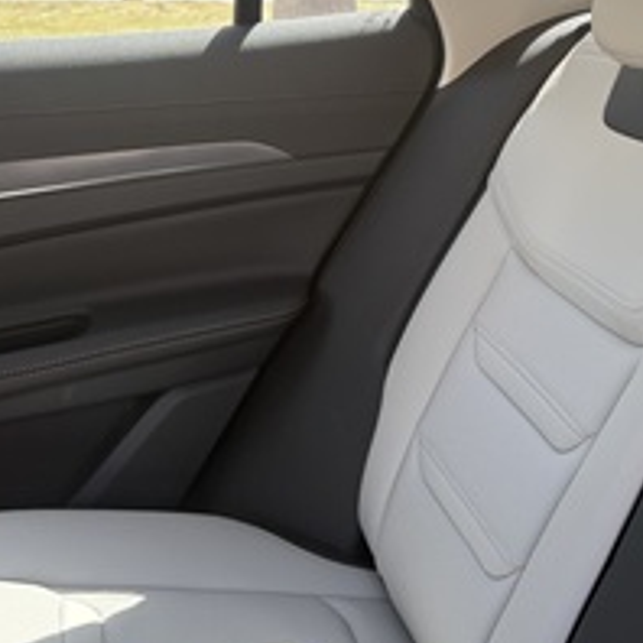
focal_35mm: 53
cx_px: 606
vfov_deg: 31.9
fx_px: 1114
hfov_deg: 30.5
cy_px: 209
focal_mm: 5.96
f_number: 1.6
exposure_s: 1/242
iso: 100
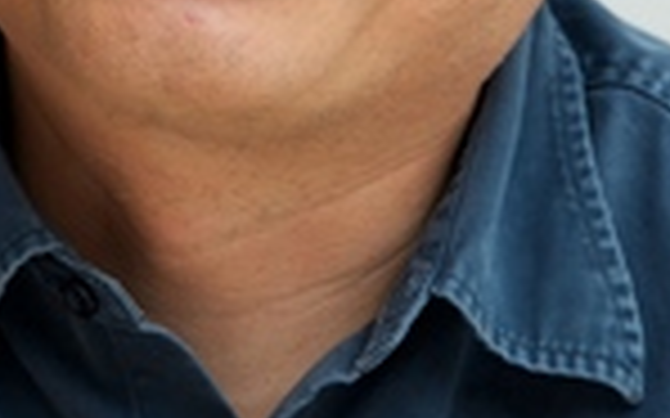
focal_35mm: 573
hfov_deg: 3.7
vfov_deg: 2.3
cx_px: 351
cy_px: -72
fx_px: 10459
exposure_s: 1/60
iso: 500
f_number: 6.3
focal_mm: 210
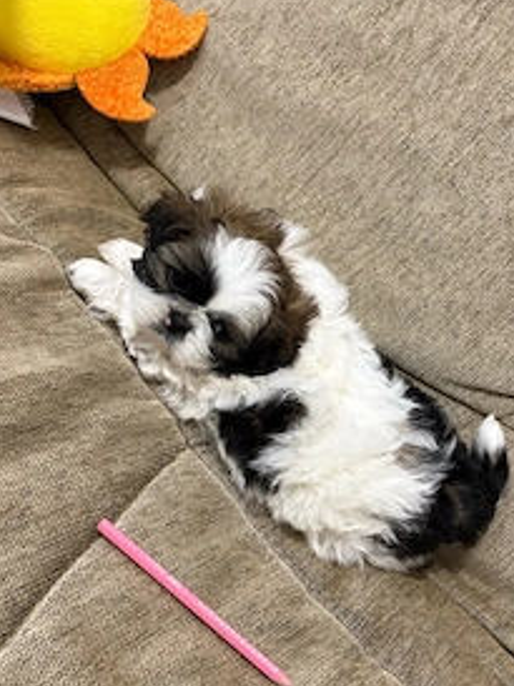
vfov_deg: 48.9
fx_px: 754
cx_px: 273
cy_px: 388
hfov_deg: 37.7
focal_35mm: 38
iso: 250
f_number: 1.6
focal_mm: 5.96
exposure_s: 1/54
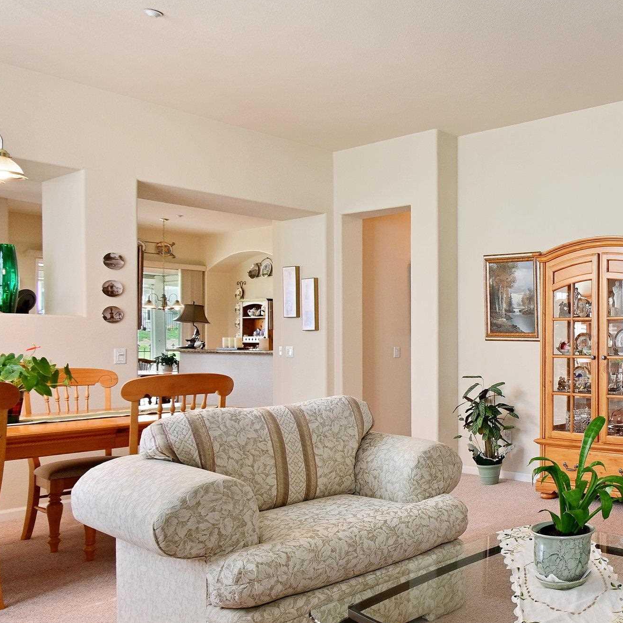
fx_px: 590
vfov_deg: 55.5
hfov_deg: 44.6
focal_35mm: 29
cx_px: 660
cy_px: 346
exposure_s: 1/1.3
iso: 200
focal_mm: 10
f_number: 8
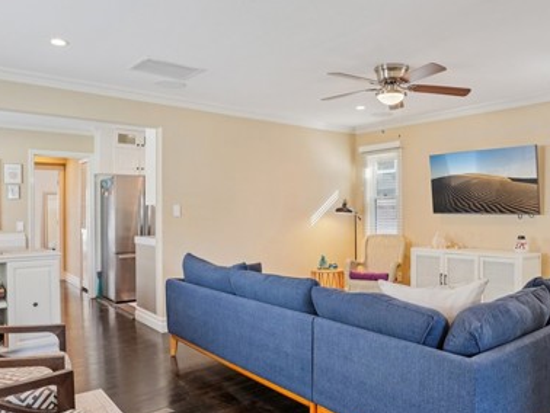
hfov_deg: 67.2
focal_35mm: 26
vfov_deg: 53.0
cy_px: 225
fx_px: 413
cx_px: 294
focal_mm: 16
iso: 400
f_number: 8
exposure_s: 1/8
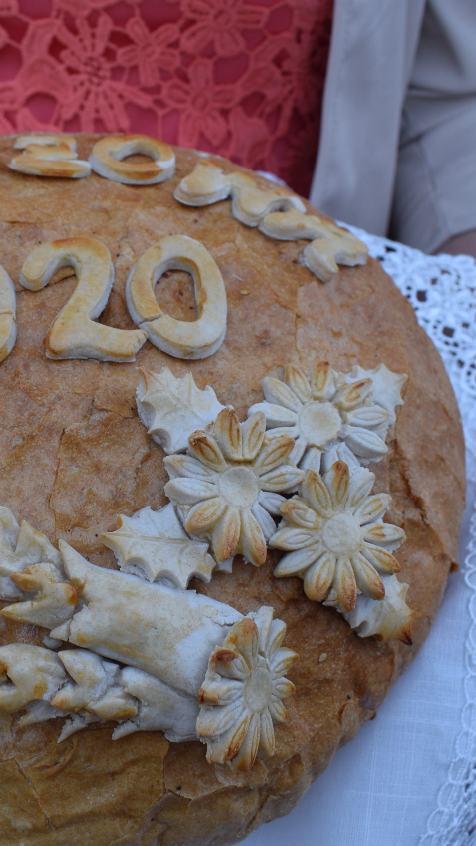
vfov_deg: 41.5
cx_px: 90
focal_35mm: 50
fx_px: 1117
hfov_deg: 23.7
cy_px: 424
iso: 200
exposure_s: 1/250
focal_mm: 21
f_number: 7.1
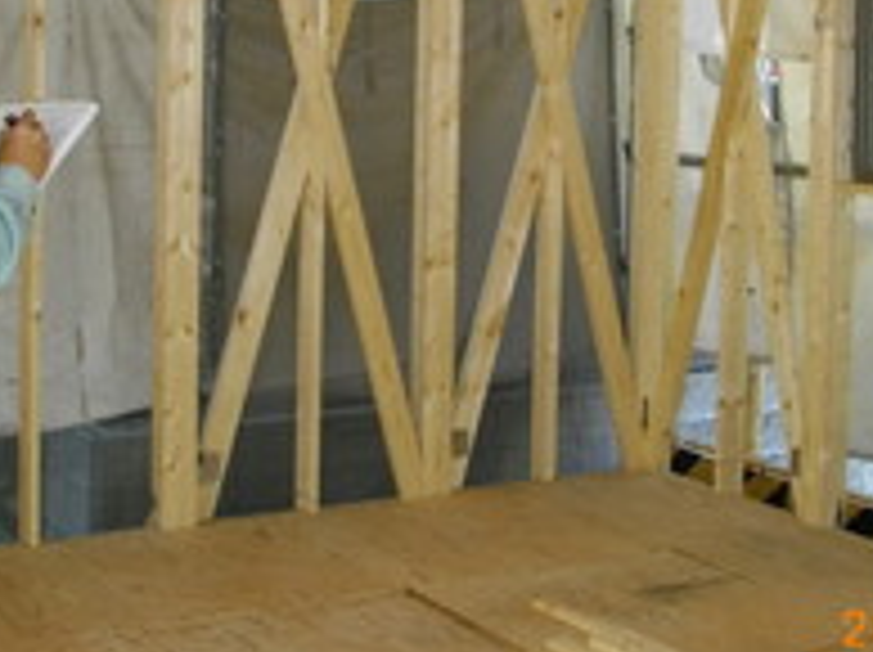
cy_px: 76
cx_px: 468
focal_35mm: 66
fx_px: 1662
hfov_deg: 29.4
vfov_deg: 21.7
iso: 200
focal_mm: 5.7
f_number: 2.9
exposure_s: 1/125
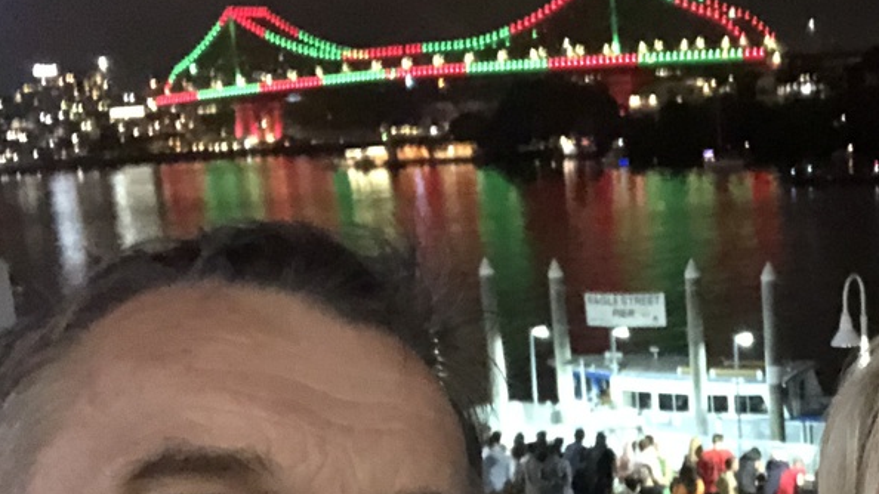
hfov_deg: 33.5
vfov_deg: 19.6
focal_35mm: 60
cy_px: 453
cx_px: 747
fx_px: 1398
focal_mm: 2.87
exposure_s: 1/17
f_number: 2.2
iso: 1250
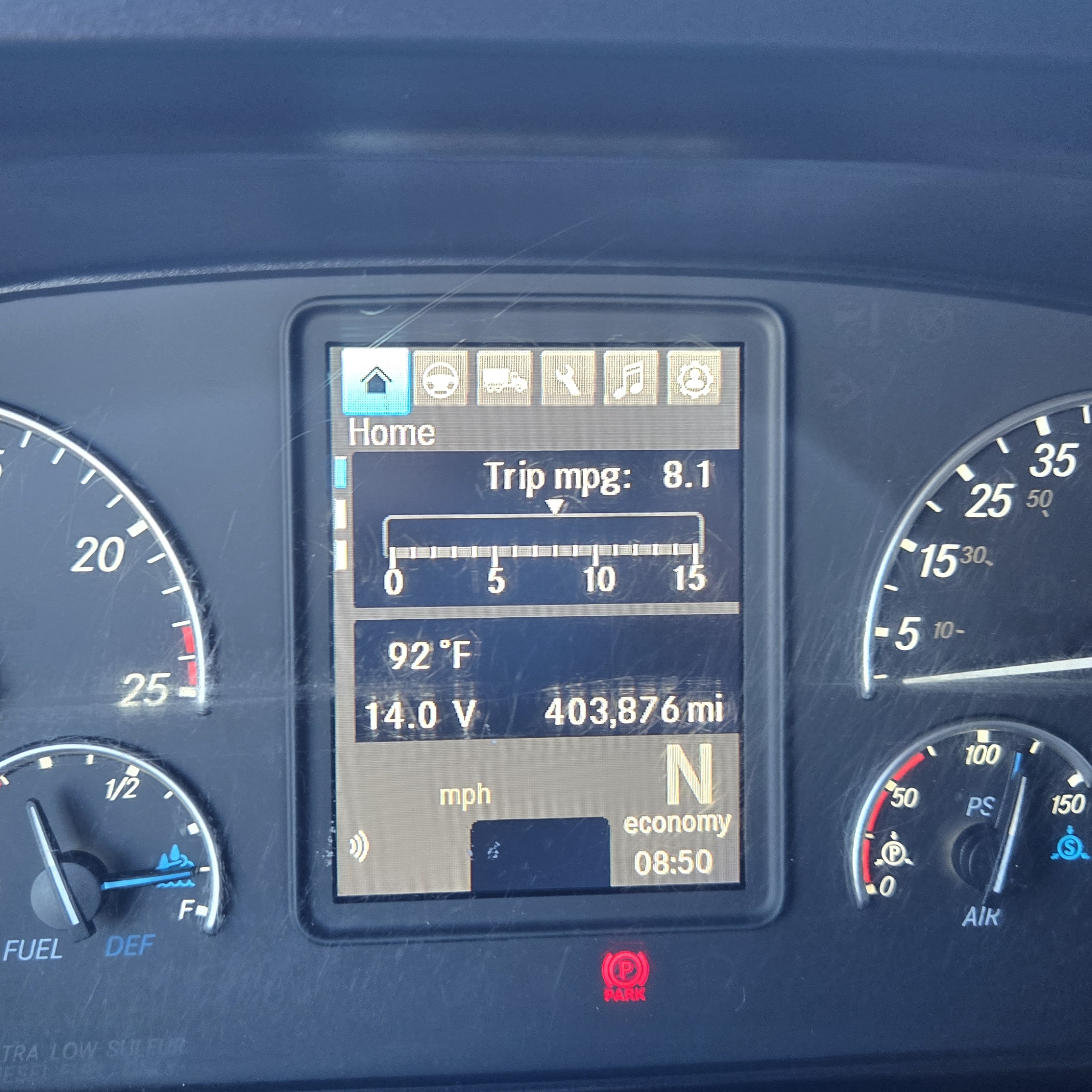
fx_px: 1285
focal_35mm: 36
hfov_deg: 46.0
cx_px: 503
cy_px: 620
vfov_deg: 45.9
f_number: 1.8
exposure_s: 1/120
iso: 400
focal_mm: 5.4
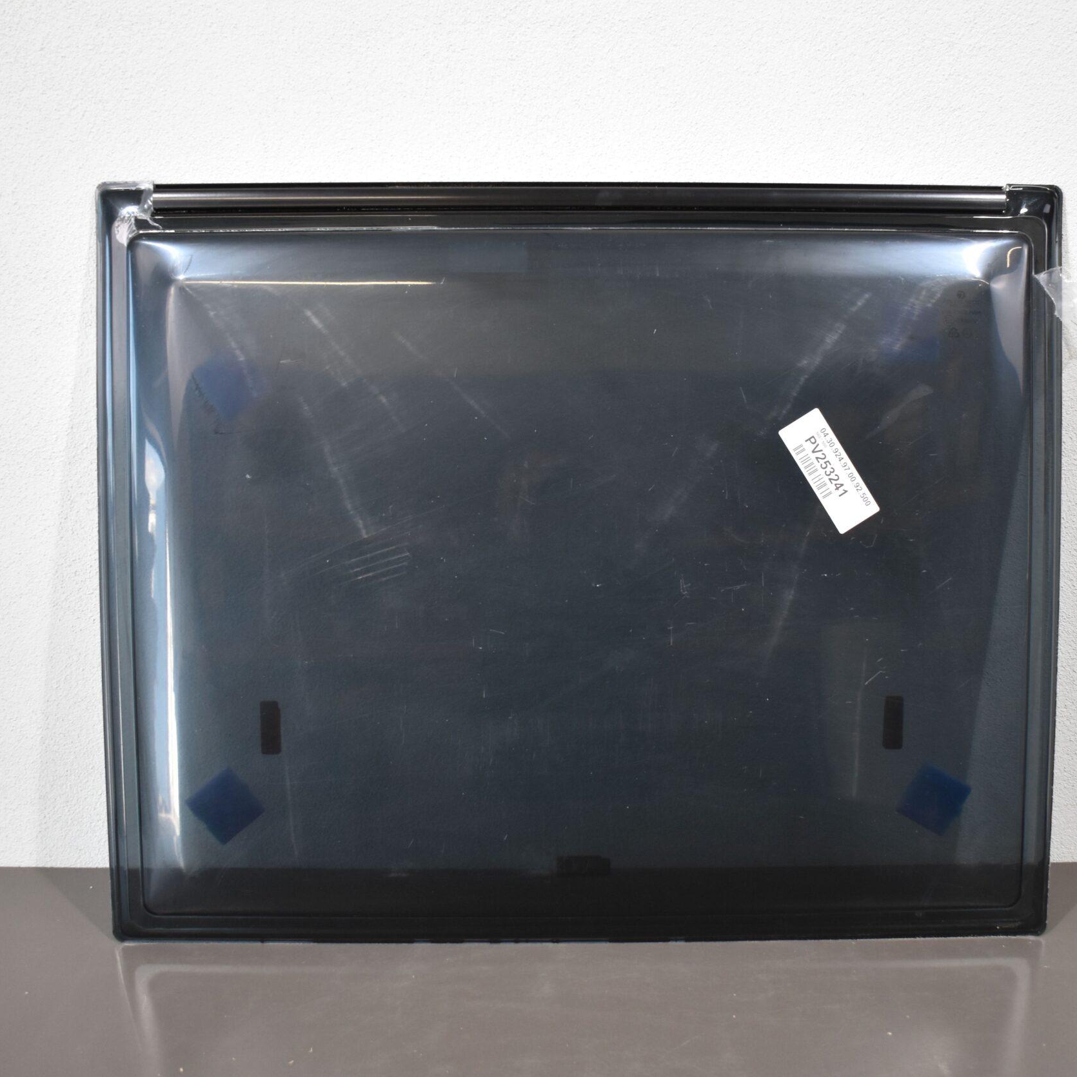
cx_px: 592
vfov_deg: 39.2
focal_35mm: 43
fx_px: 1514
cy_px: 529
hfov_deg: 39.1
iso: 800
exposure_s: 1/160
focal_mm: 22
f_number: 3.8
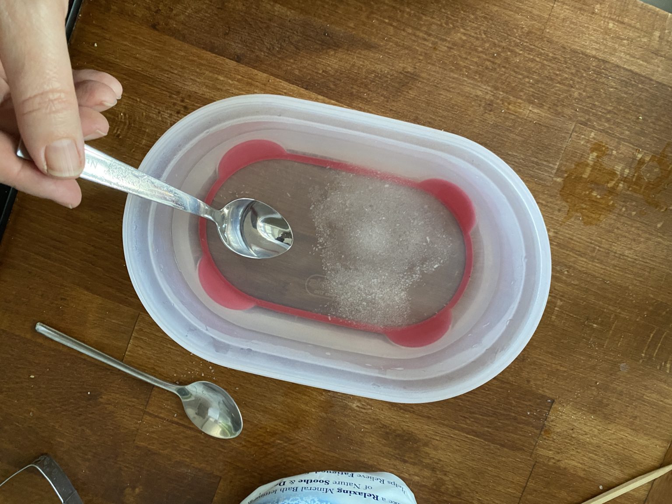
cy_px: 252
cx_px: 336
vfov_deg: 53.1
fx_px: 505
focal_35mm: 26
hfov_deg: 67.3
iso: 640
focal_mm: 4.25
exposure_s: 1/39
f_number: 1.8
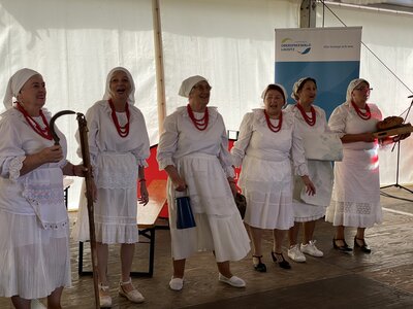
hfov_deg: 36.8
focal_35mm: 52
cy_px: 154
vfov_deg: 28.0
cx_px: 206
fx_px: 620
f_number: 2
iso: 32
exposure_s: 1/122
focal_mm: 6
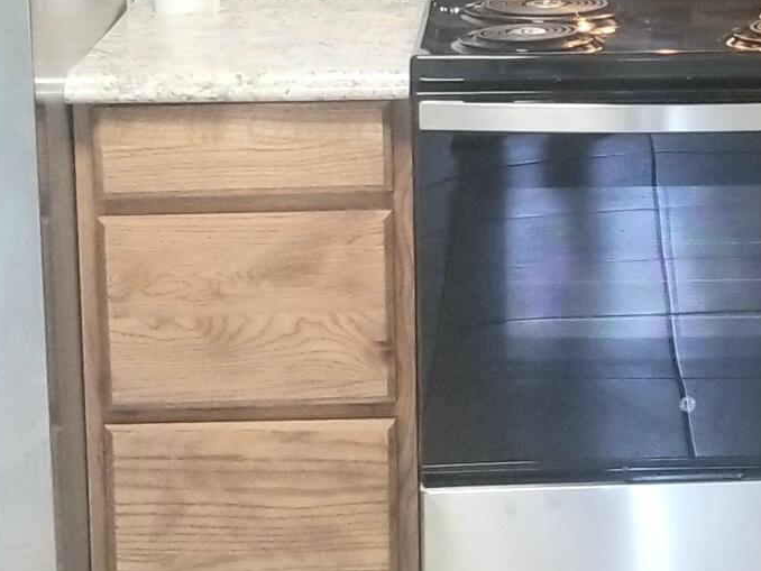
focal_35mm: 115
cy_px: 71
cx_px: 790
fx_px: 2529
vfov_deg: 12.8
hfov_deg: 16.7
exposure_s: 1/30
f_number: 1.7
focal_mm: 4.25
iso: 160
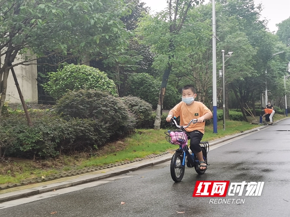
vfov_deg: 30.3
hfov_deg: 39.7
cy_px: 108
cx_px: 145
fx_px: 402
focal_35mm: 48
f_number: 1.8
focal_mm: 5.58
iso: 64
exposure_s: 1/100
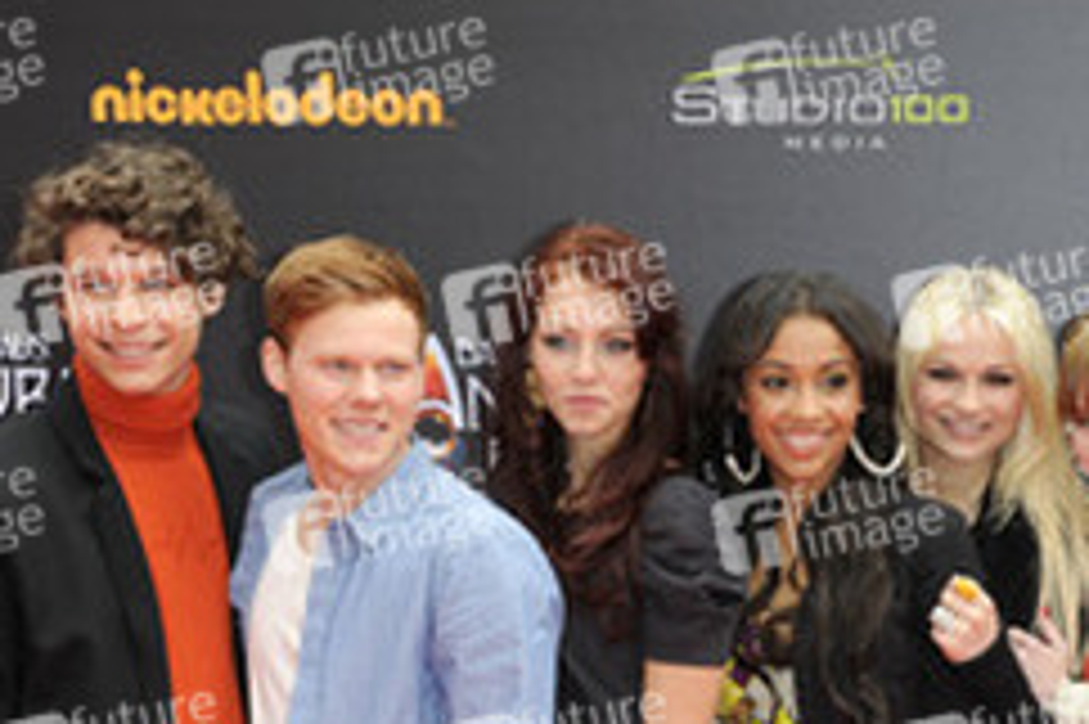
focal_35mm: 97
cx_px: 889
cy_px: 634
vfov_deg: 14.0
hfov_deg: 20.8
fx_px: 2932
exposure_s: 1/250
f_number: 8
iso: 400
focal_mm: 52
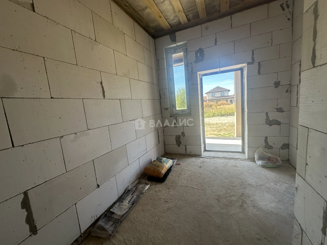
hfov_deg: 102.1
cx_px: 164
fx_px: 132
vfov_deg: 85.7
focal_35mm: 14
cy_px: 122
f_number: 2.2
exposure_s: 1/149
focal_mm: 2.22
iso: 40
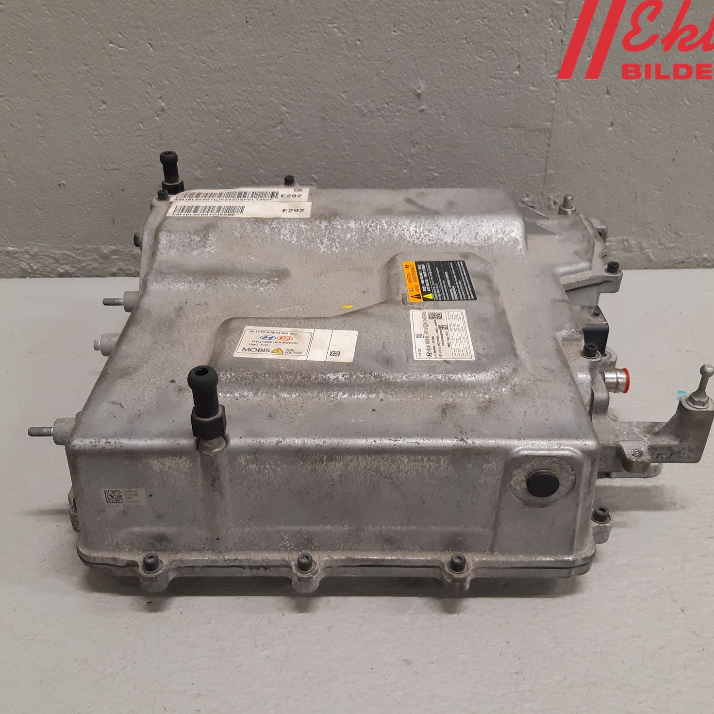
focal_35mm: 32
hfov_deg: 51.1
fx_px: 747
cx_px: 358
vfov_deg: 51.1
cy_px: 370
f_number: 1.7
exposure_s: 1/50
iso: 125
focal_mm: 3.93
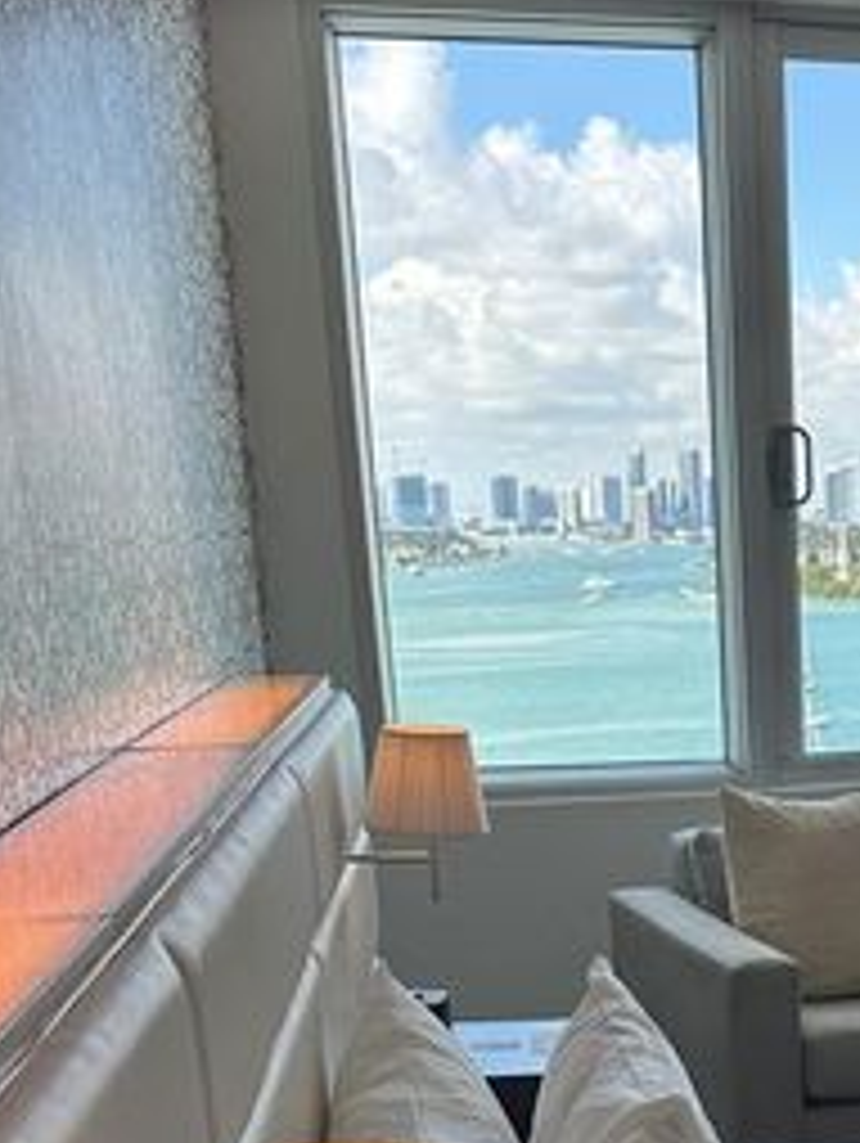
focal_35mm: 63
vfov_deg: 28.5
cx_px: 869
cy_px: 1181
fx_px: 2083
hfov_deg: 22.4
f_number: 1.78
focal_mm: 6.86
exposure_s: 1/767
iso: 80
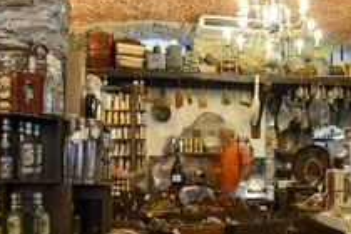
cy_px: 186
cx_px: 251
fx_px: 468
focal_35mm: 48
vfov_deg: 27.5
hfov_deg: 40.3
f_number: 10
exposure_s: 2.5
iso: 250
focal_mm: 24
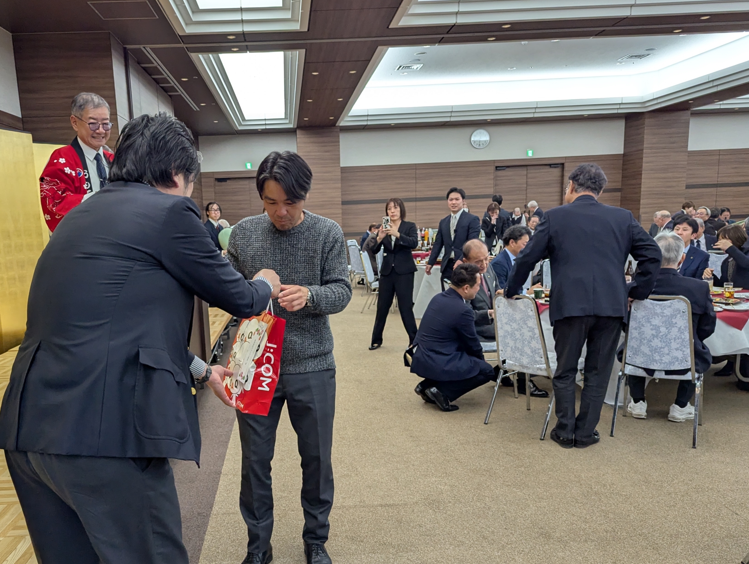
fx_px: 650
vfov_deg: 46.7
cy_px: 336
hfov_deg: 59.4
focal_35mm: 30
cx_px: 297
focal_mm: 6.81
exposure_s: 1/232
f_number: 1.85
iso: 430
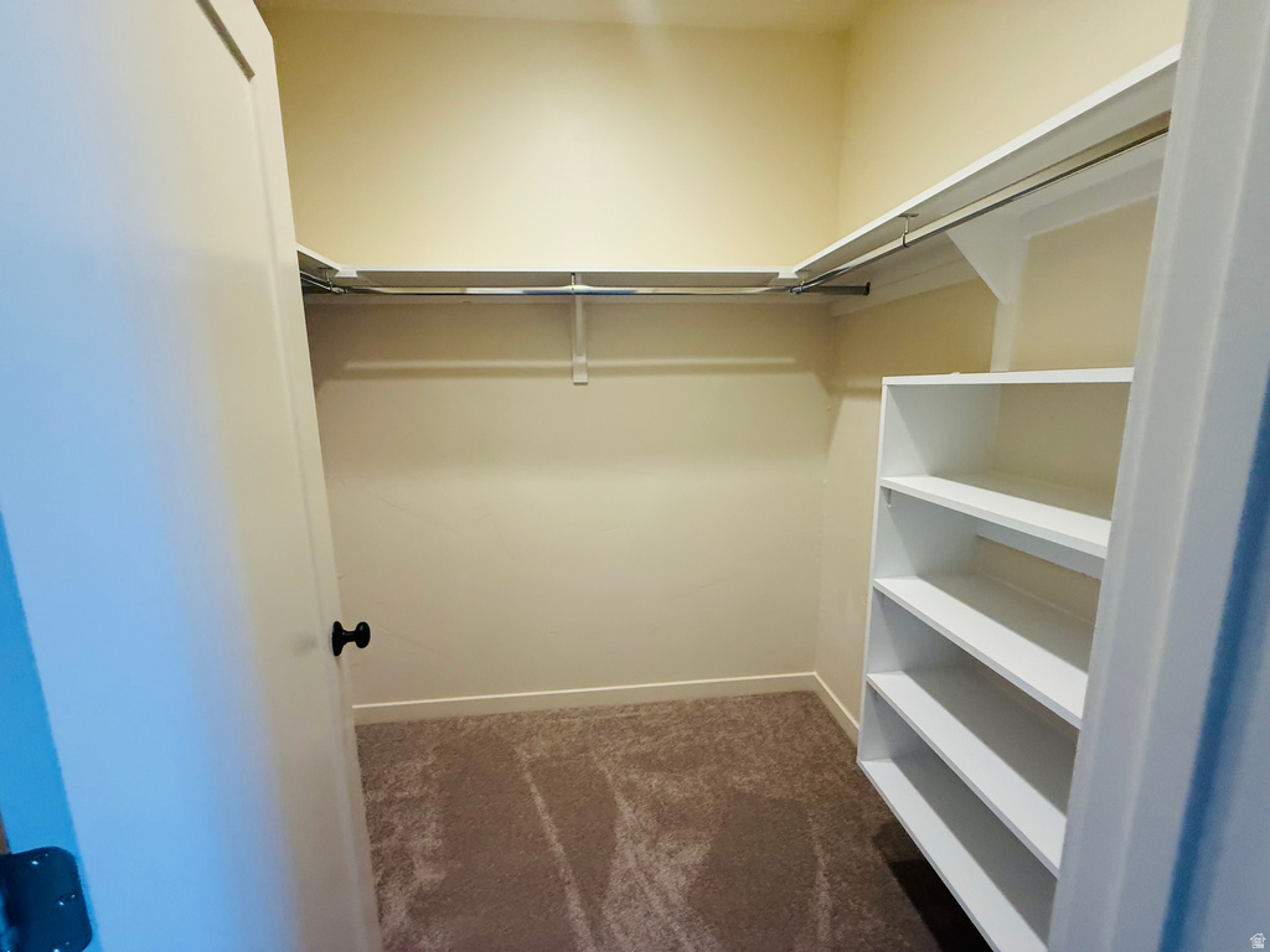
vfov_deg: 85.7
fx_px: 514
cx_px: 635
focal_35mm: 14
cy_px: 476
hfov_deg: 102.1
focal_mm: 2.22
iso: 320
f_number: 2.2
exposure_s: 1/120
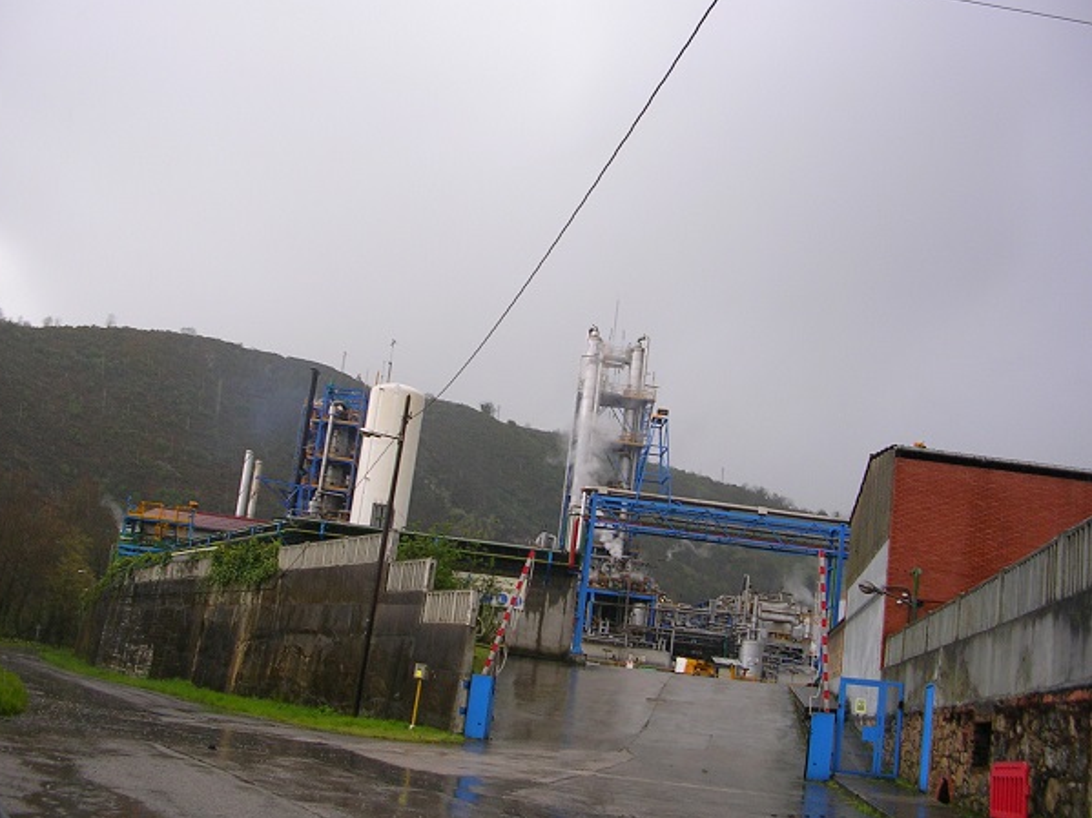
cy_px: 411
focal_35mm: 39
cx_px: 533
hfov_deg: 47.9
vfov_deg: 36.8
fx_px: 1230
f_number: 2.8
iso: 50
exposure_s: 1/255
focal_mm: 5.8
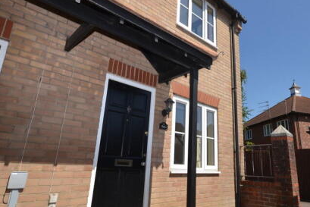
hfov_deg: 72.9
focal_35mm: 24
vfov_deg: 53.1
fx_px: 207
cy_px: 96
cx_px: 187
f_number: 9
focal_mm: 10
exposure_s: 1/200
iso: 100
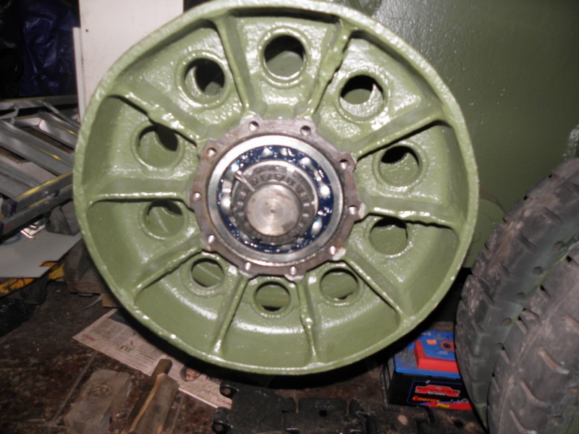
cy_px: 217
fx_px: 435
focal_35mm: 26
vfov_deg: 53.1
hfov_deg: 67.3
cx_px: 290
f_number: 2.8
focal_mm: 4.6
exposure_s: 1/30
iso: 100
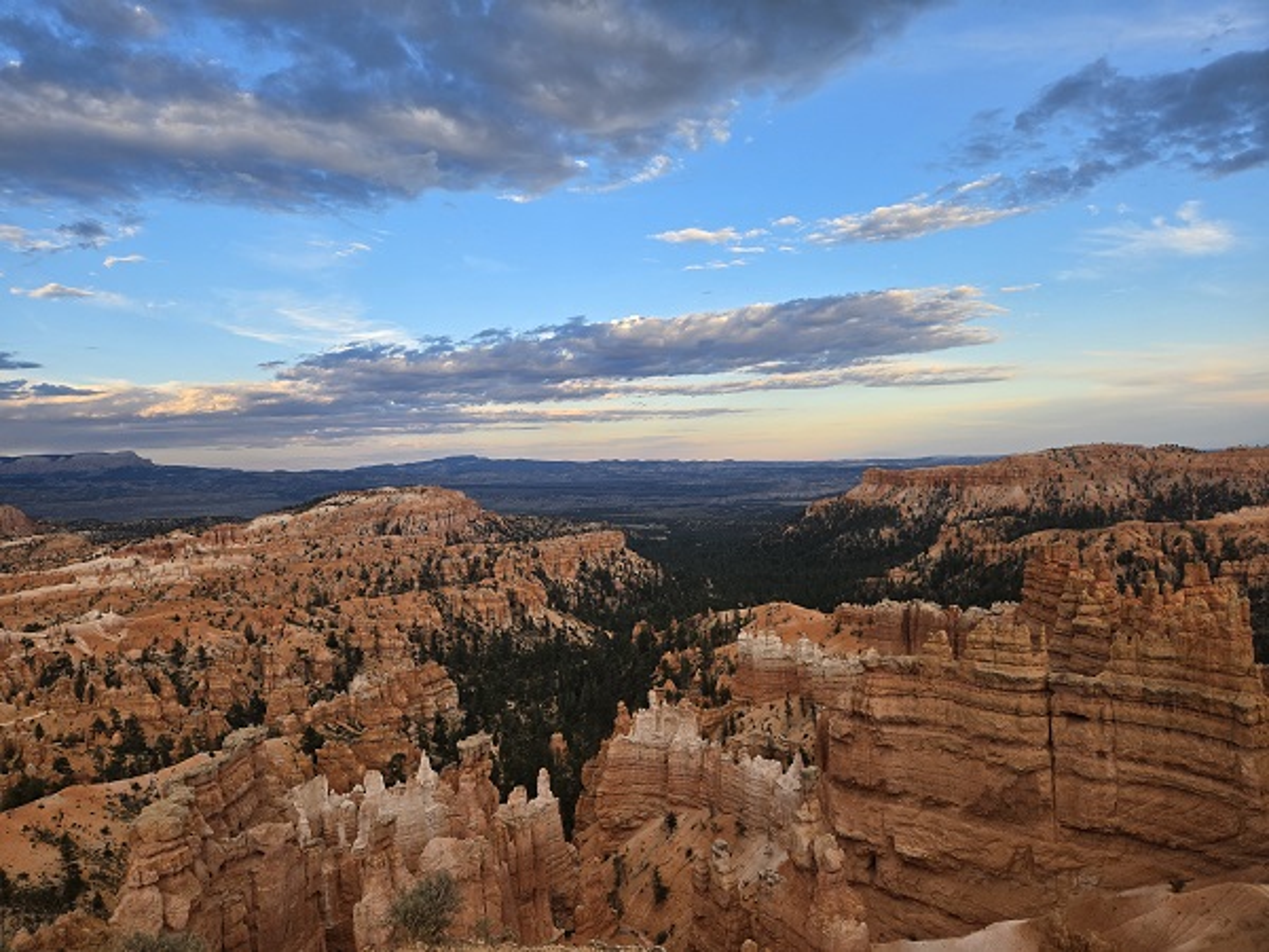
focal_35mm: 23
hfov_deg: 73.9
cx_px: 634
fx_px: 843
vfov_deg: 58.9
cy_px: 476
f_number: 1.8
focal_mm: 5.4
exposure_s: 1/832
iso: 80
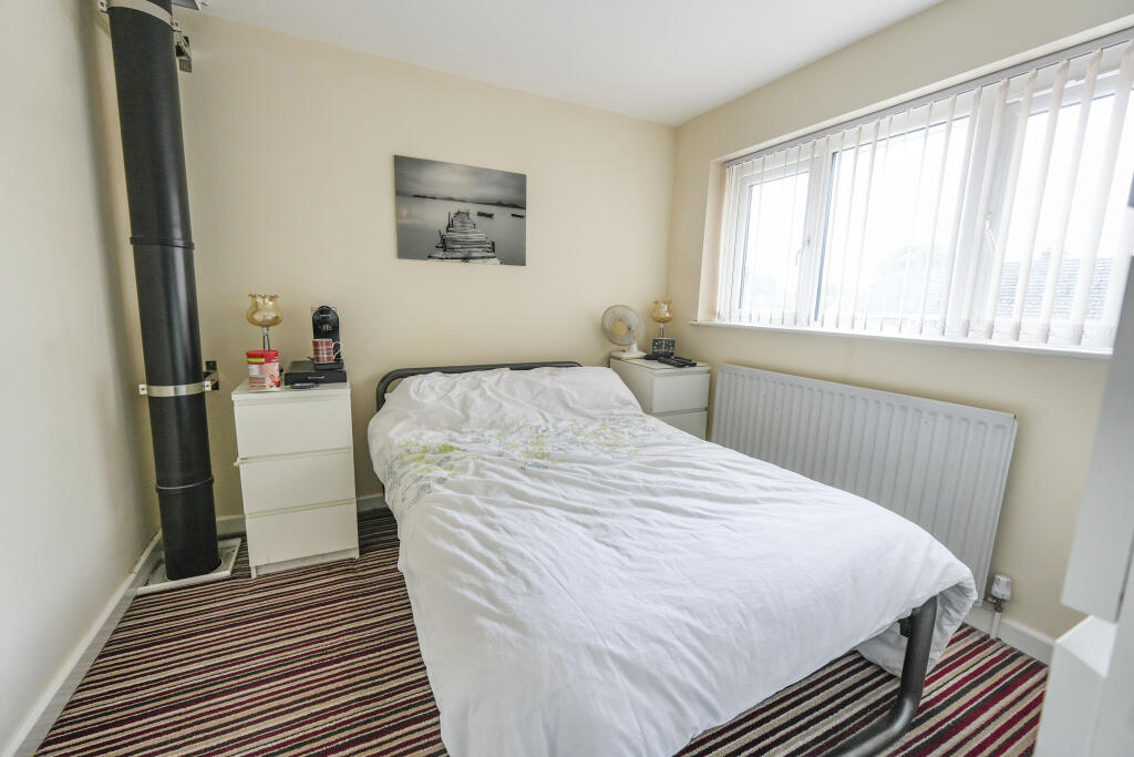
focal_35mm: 15
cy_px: 378
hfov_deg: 100.4
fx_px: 473
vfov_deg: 77.3
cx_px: 567
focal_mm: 10
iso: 160
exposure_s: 1/60
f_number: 4
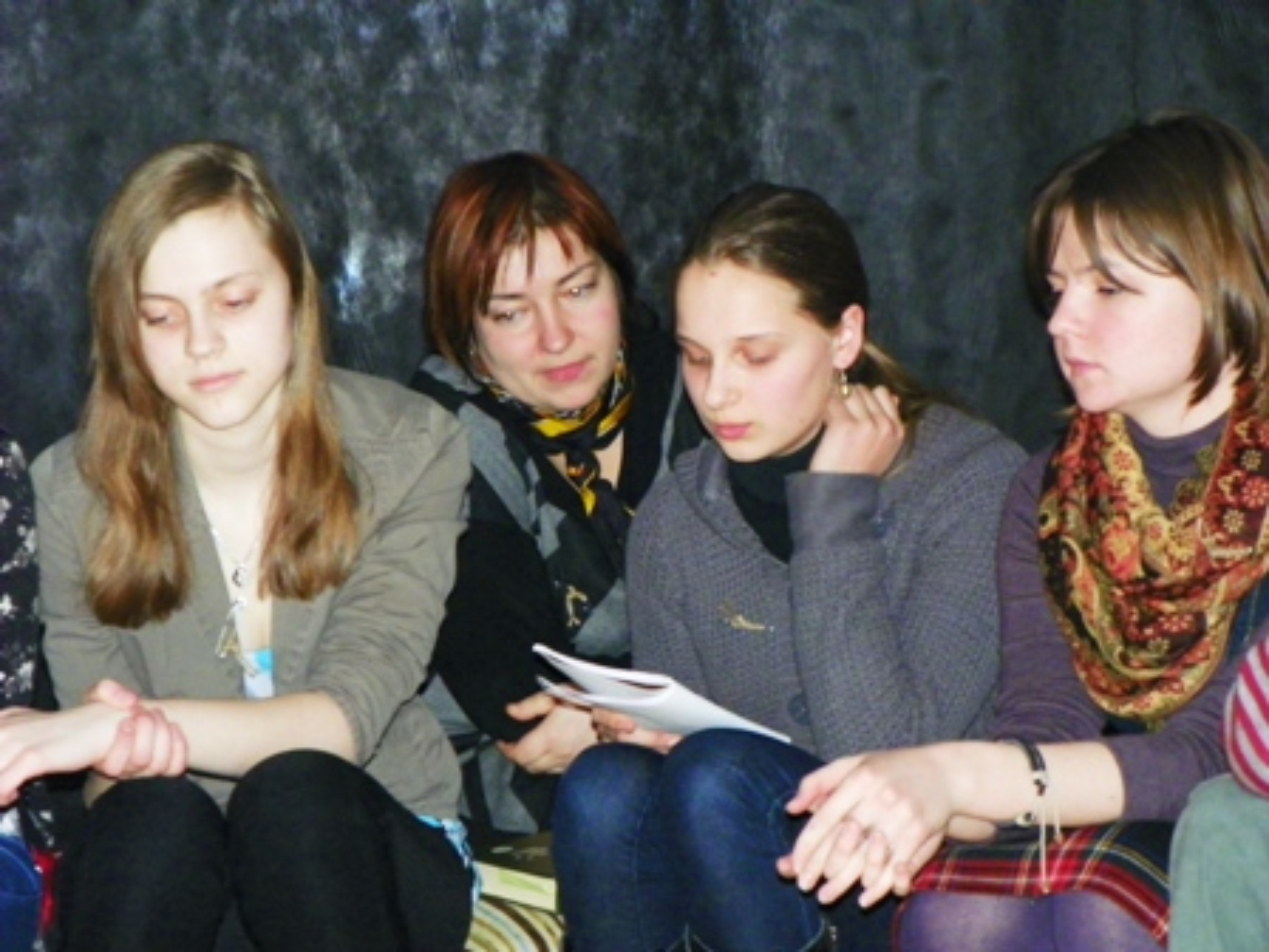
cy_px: 476
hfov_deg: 16.0
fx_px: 4509
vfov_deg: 12.0
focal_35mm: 123
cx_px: 634
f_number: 4
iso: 400
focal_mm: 21.9
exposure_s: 1/50
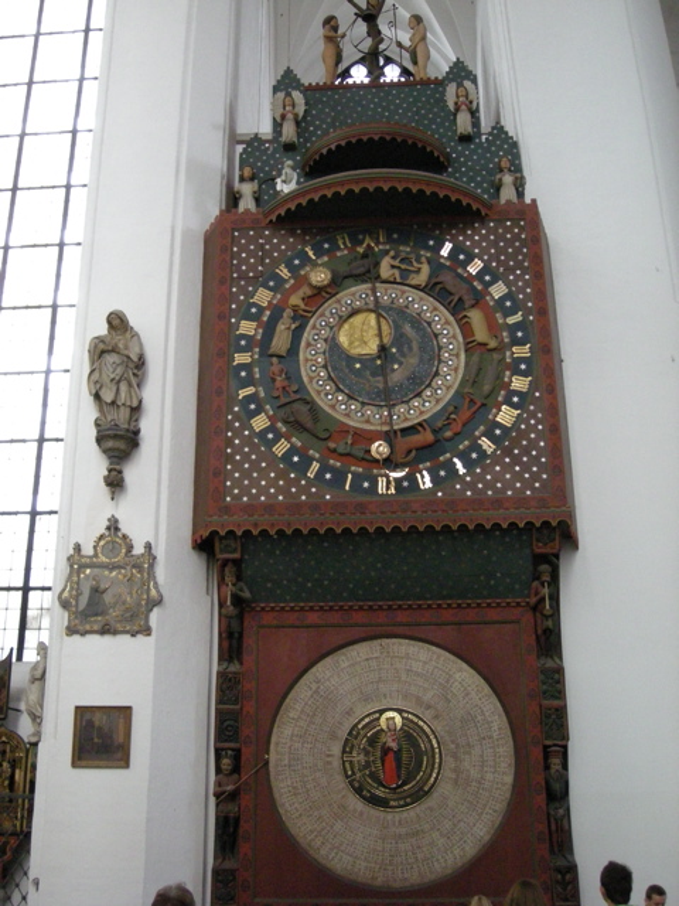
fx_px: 1151
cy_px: 453
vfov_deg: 42.9
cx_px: 340
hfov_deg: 32.9
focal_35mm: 44
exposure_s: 1/46.1
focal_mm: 7.1
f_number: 3.1
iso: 400
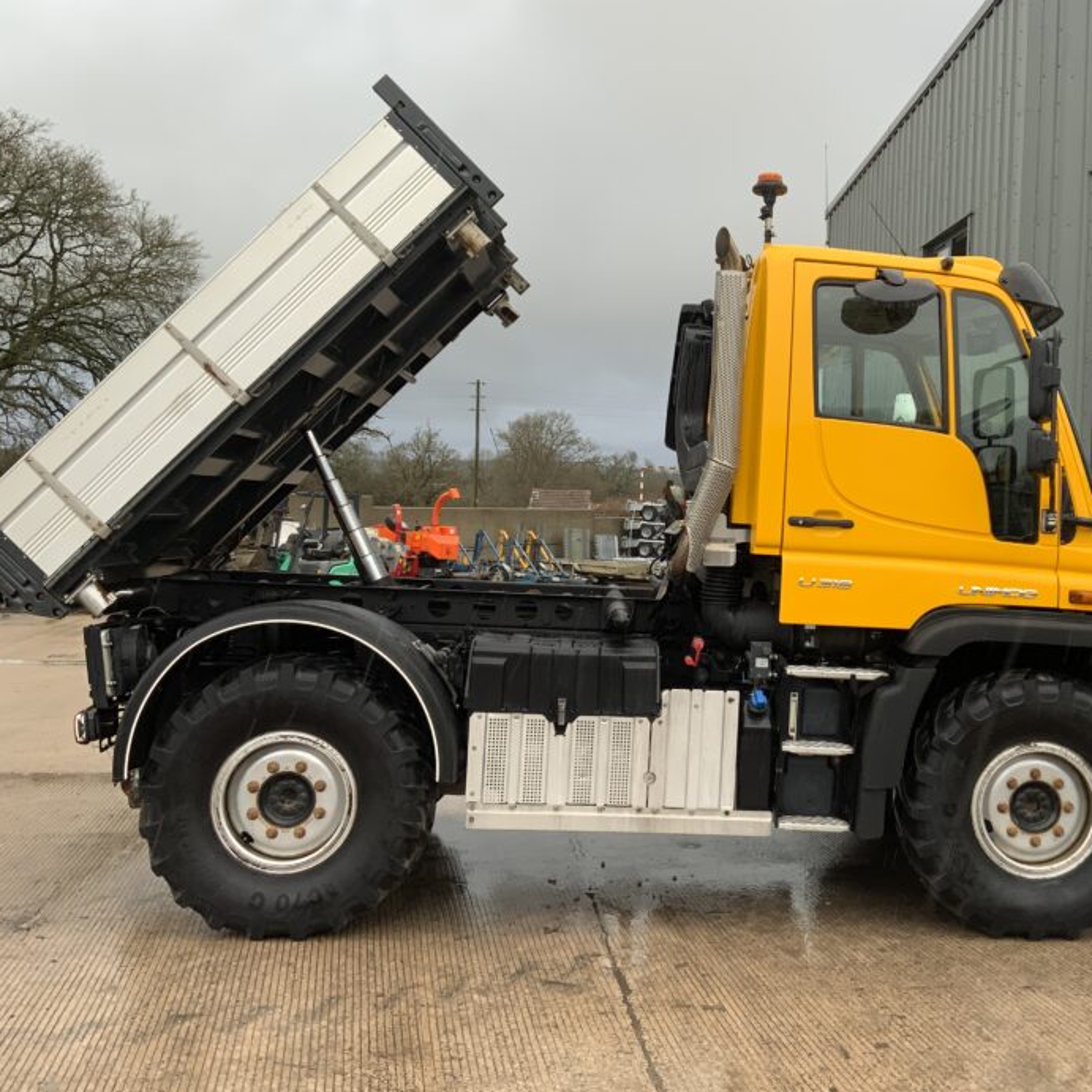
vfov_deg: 43.8
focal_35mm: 38
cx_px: 719
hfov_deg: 43.3
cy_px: 491
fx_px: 1356
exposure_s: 1/176
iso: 16
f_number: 1.8
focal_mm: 3
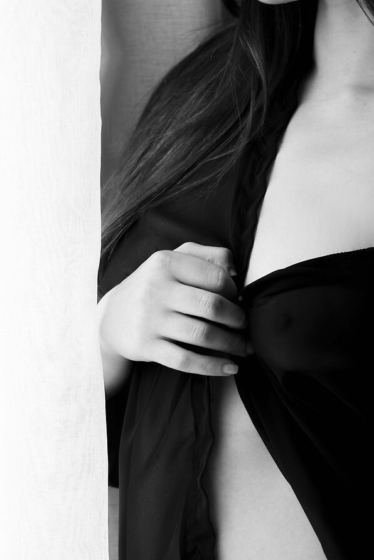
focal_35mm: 188
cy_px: 286
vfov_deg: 10.9
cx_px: 286
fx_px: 2929
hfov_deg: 7.3
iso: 1000
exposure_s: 1/125
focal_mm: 70
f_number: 3.2
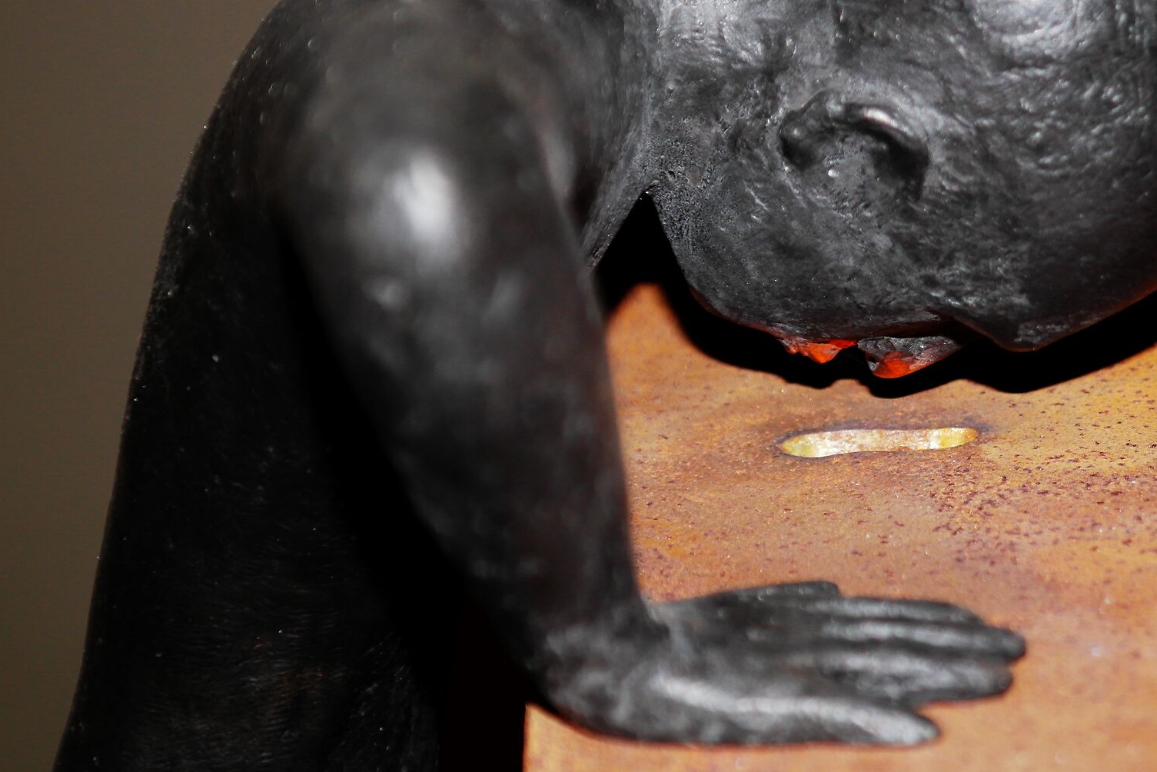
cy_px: 246
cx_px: 746
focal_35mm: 110
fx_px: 3536
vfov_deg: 12.4
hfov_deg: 18.5
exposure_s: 1/80
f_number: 5.6
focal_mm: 45
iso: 400
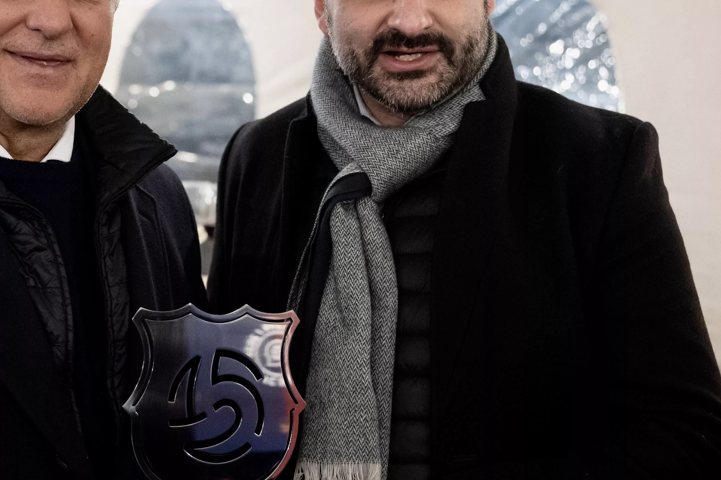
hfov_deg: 25.1
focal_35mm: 80
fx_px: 1602
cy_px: 184
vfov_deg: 17.0
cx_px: 178
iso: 8000
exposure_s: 1/160
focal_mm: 42
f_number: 3.4
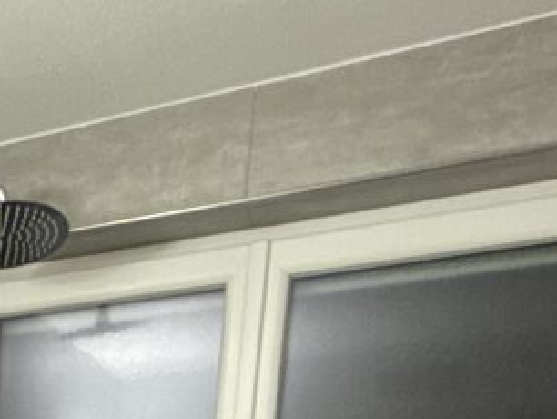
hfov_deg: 24.1
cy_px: 772
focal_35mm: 64
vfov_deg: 17.9
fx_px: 1031
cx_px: -269
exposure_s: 1/50
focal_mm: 2.22
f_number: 2.2
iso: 800
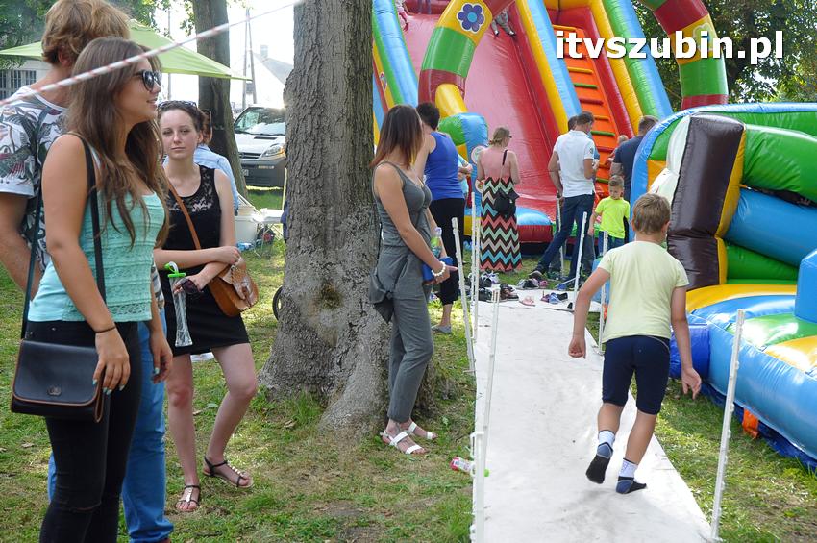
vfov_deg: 26.4
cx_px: 408
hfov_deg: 38.9
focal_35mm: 51
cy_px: 272
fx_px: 1156
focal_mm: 34
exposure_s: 1/250
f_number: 8
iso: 640
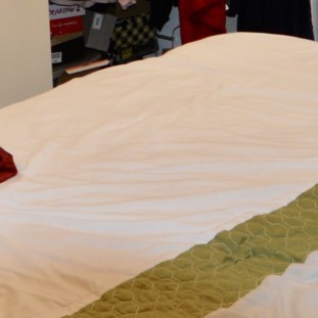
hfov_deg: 20.5
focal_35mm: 84
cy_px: -122
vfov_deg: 18.8
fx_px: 873
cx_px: 90
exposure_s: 1/60
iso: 560
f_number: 3.5
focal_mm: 10
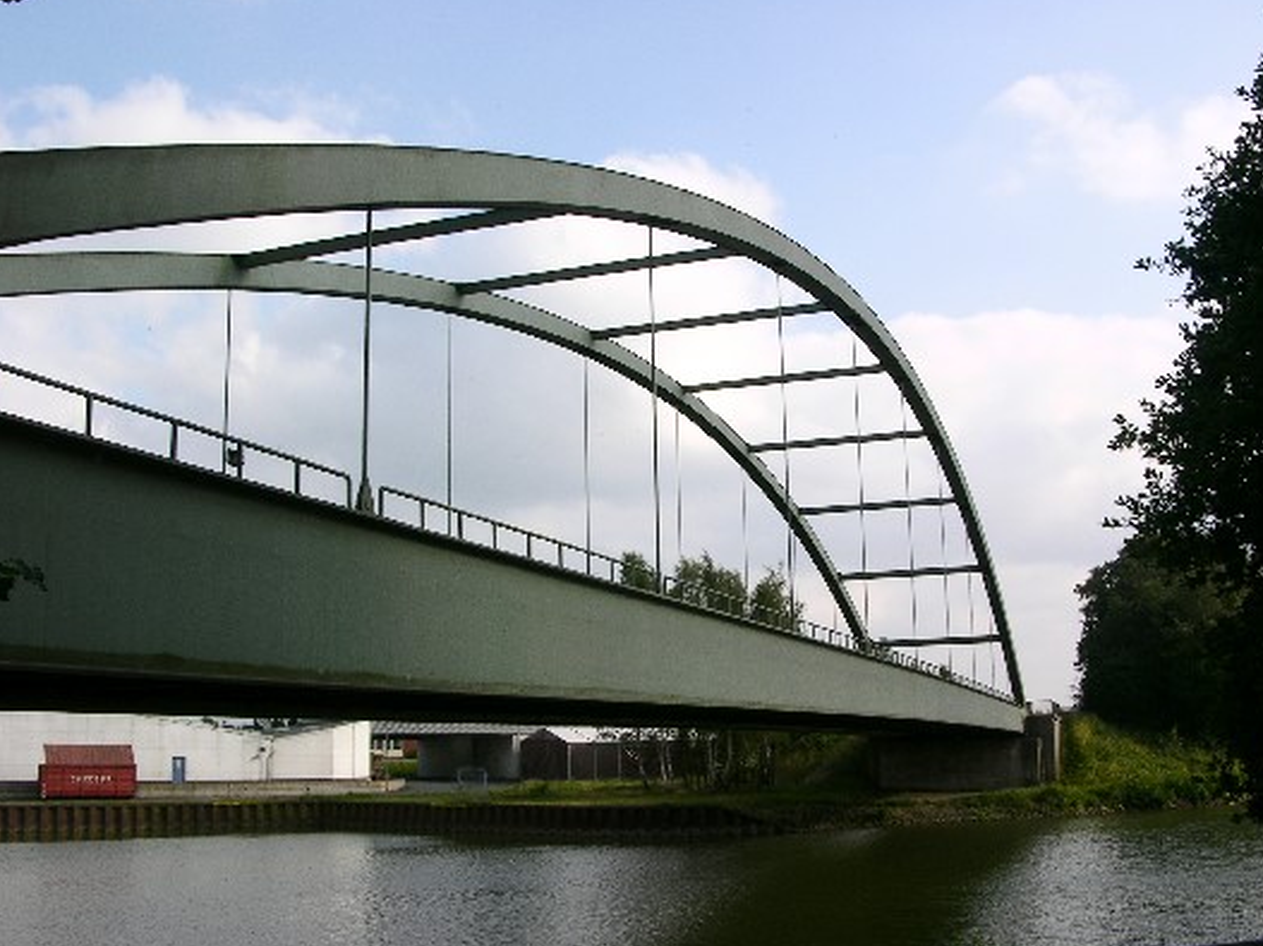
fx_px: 1423
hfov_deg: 47.9
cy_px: 493
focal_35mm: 39
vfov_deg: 36.8
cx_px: 617
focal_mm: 8.9
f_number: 8
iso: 50
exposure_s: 1/104
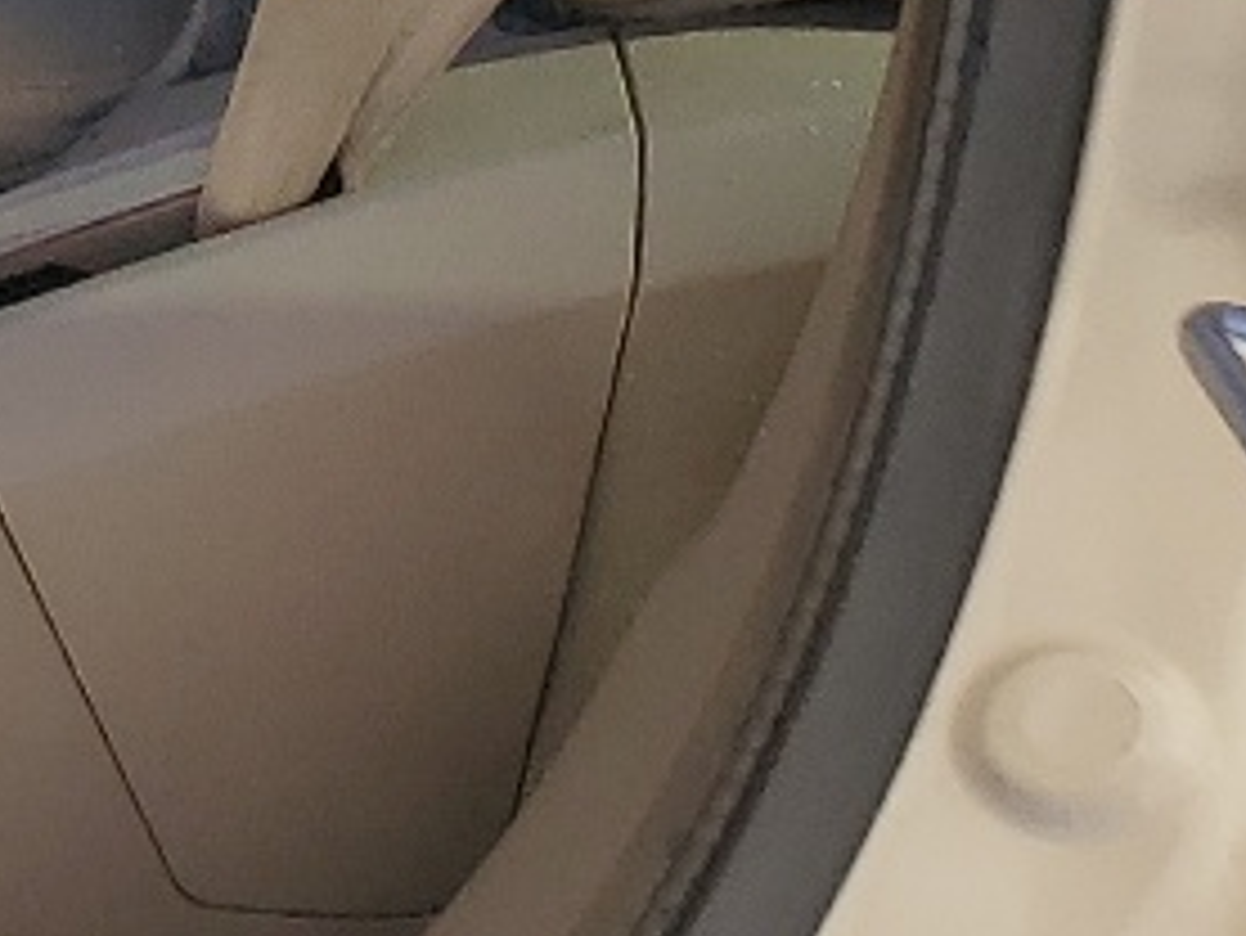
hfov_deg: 11.4
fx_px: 5402
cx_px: -1543
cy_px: -1400
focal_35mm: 150
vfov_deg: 8.9
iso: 50
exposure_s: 1/625
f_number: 1.5
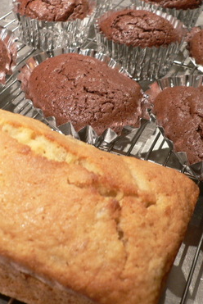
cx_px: 99
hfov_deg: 27.6
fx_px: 414
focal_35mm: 49
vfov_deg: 40.3
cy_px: 151
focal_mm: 5.8
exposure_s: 1/13
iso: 100
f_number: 2.8
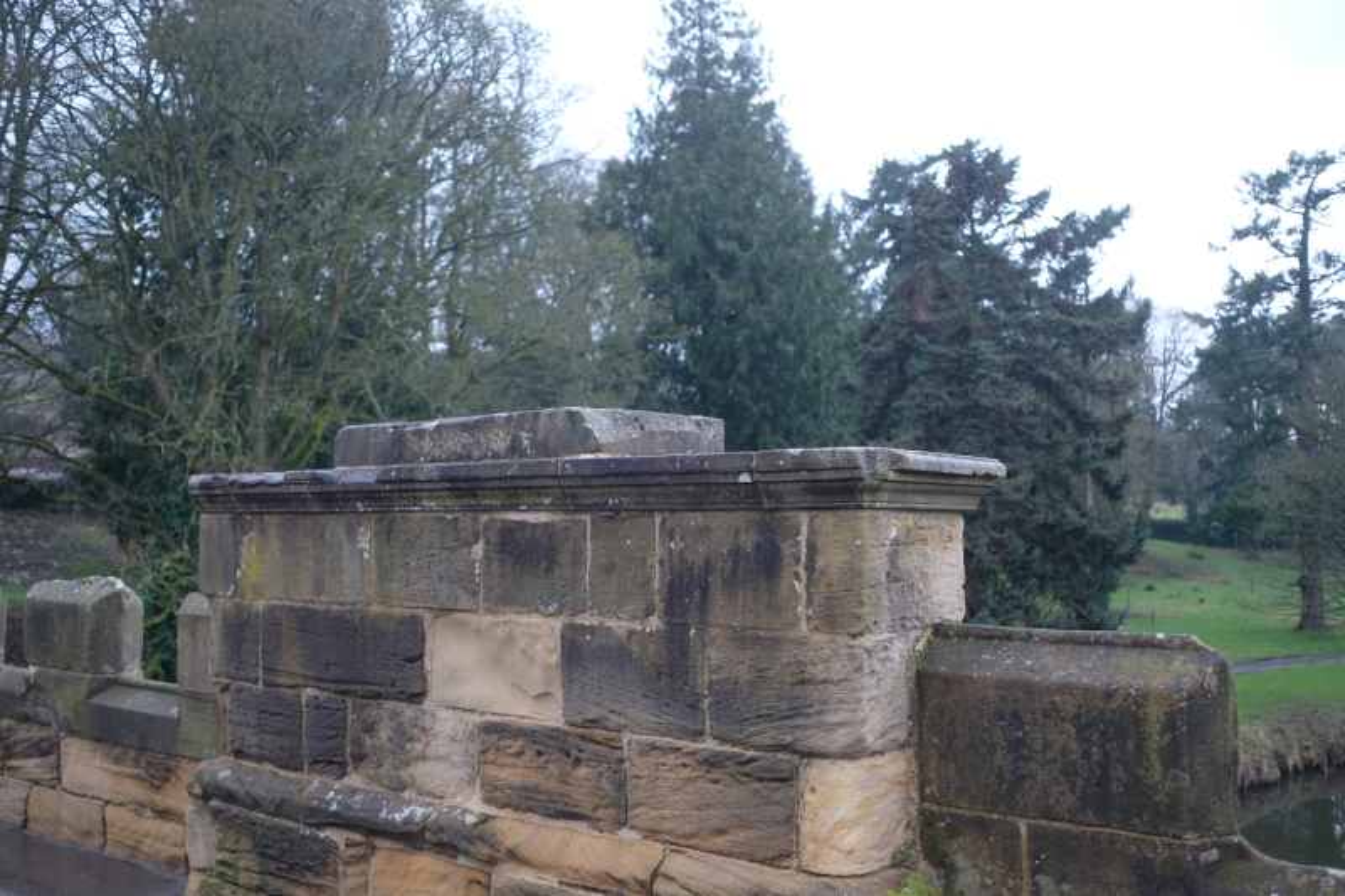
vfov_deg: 37.8
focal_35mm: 35
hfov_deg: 54.4
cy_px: 448
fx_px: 1307
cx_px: 672
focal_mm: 23
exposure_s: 1/120
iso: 200
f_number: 2
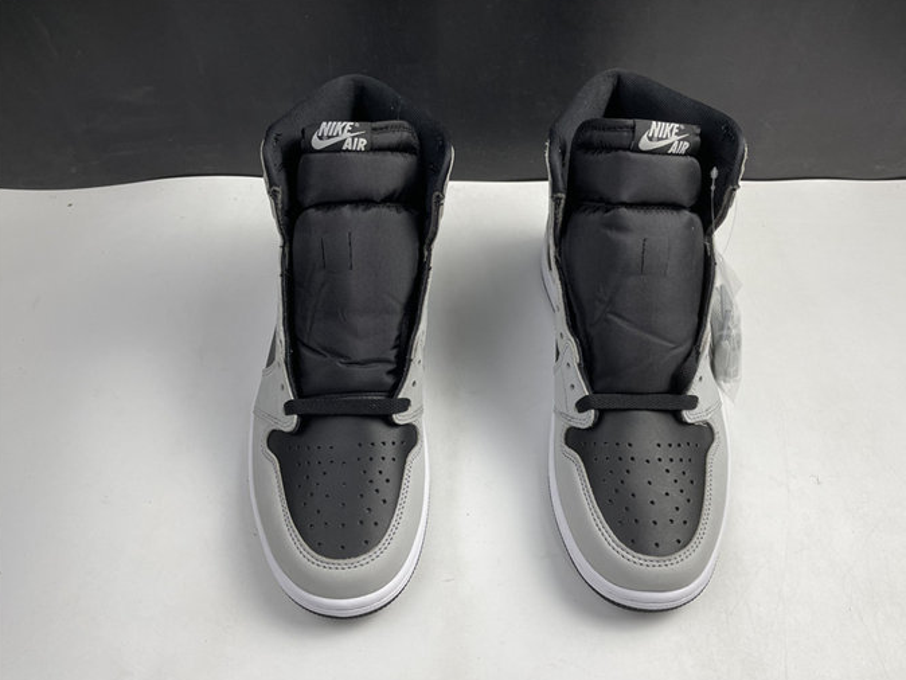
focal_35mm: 27
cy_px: 343
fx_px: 707
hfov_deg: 65.3
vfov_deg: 51.4
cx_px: 462
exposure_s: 1/121
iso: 50
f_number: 1.6
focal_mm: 4.2
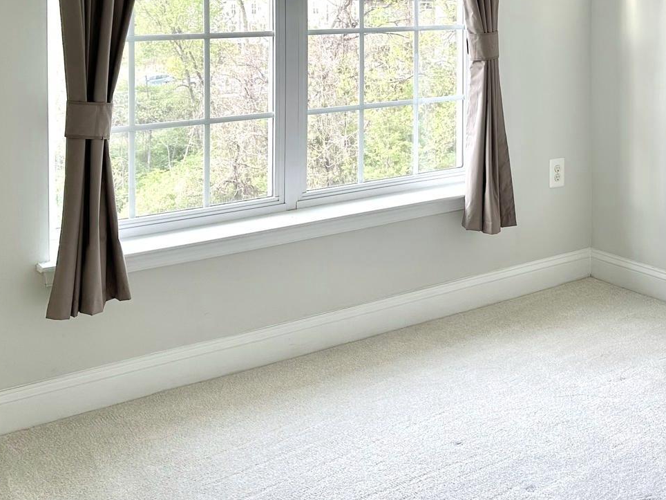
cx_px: 532
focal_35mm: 51
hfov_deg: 36.2
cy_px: 6
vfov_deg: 27.1
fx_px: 981
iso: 80
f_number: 1.78
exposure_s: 1/215
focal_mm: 6.86
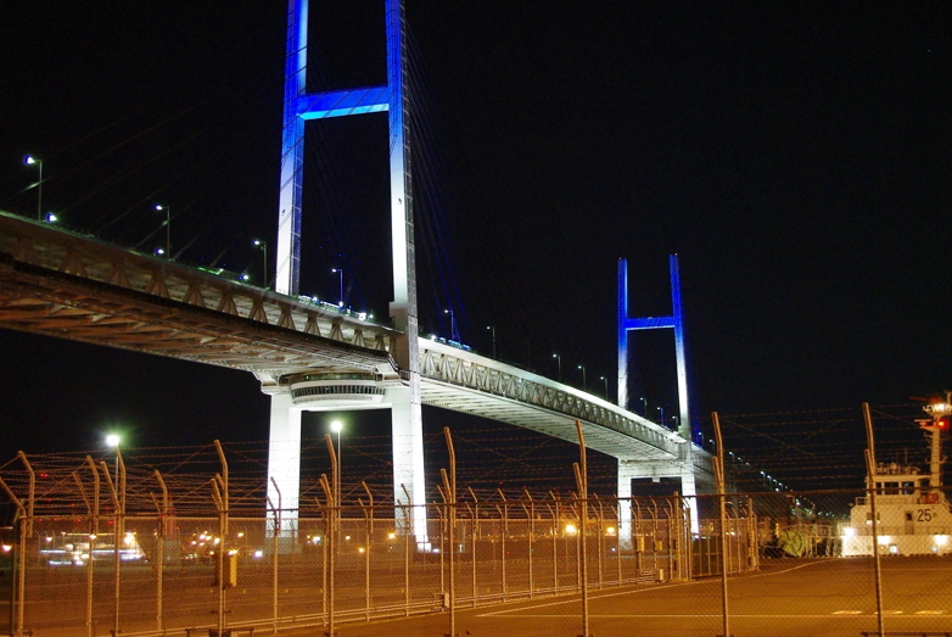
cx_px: 472
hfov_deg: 36.2
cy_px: 303
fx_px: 1456
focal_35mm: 55
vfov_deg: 24.7
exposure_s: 1/2.5
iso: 800
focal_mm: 28.13
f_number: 4
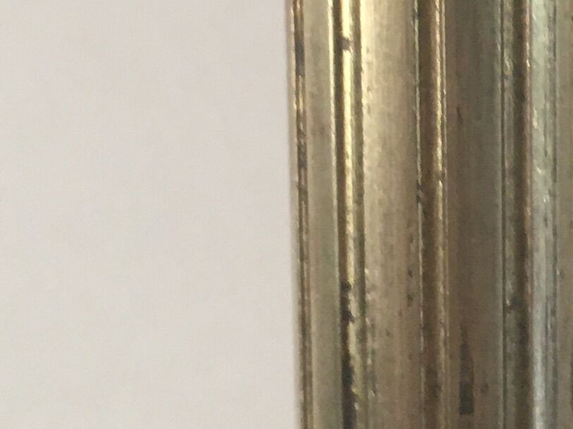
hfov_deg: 13.5
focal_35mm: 144
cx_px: 610
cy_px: 45
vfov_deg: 10.3
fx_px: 2384
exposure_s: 1/33
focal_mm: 4.15
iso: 50
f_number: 2.2
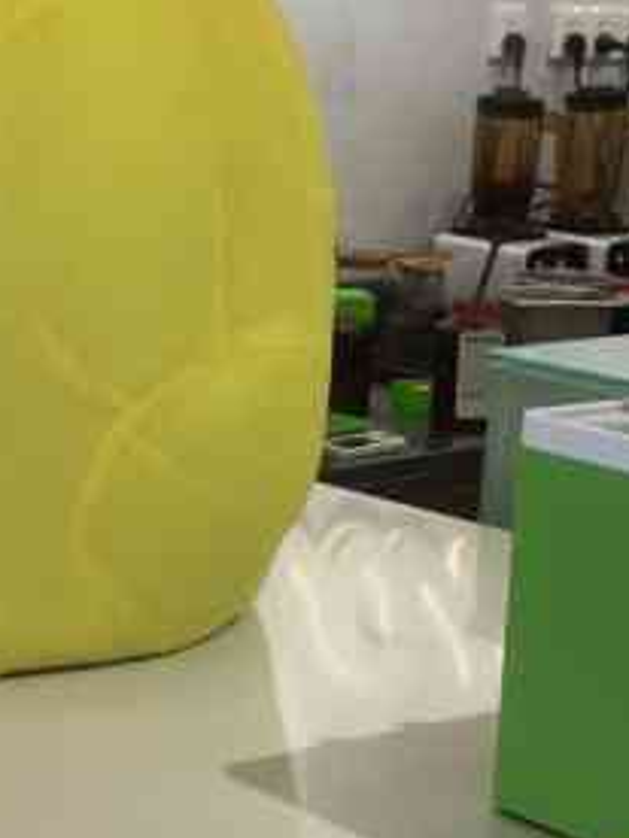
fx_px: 2374
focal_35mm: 98
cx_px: 58
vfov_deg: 19.9
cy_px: 584
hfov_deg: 14.9
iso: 25
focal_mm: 4.15
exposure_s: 1/100
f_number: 2.2
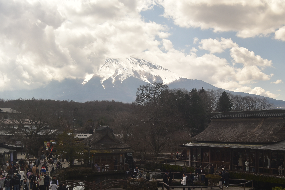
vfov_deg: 10.2
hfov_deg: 15.3
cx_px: 166
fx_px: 1059
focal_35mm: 134
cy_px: 131
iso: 100
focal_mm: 55
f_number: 8
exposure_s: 1/200
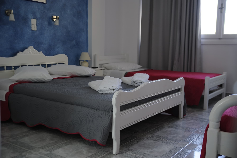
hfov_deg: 46.4
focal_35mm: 42
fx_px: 276
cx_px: 118
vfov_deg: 31.9
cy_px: 79
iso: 800
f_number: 3.2
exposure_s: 1/160
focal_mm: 42
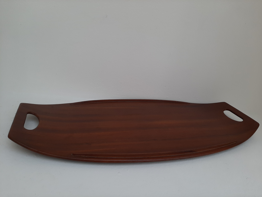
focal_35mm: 26
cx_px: 131
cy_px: 98
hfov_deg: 67.3
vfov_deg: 53.1
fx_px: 197
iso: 40
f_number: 1.7
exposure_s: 1/100
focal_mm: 3.93
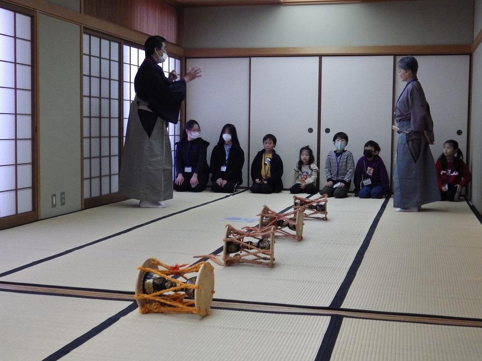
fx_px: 696
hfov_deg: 38.2
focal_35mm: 50
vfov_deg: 29.1
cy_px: 180
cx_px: 241
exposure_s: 1/60
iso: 800
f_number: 3.8
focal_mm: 9
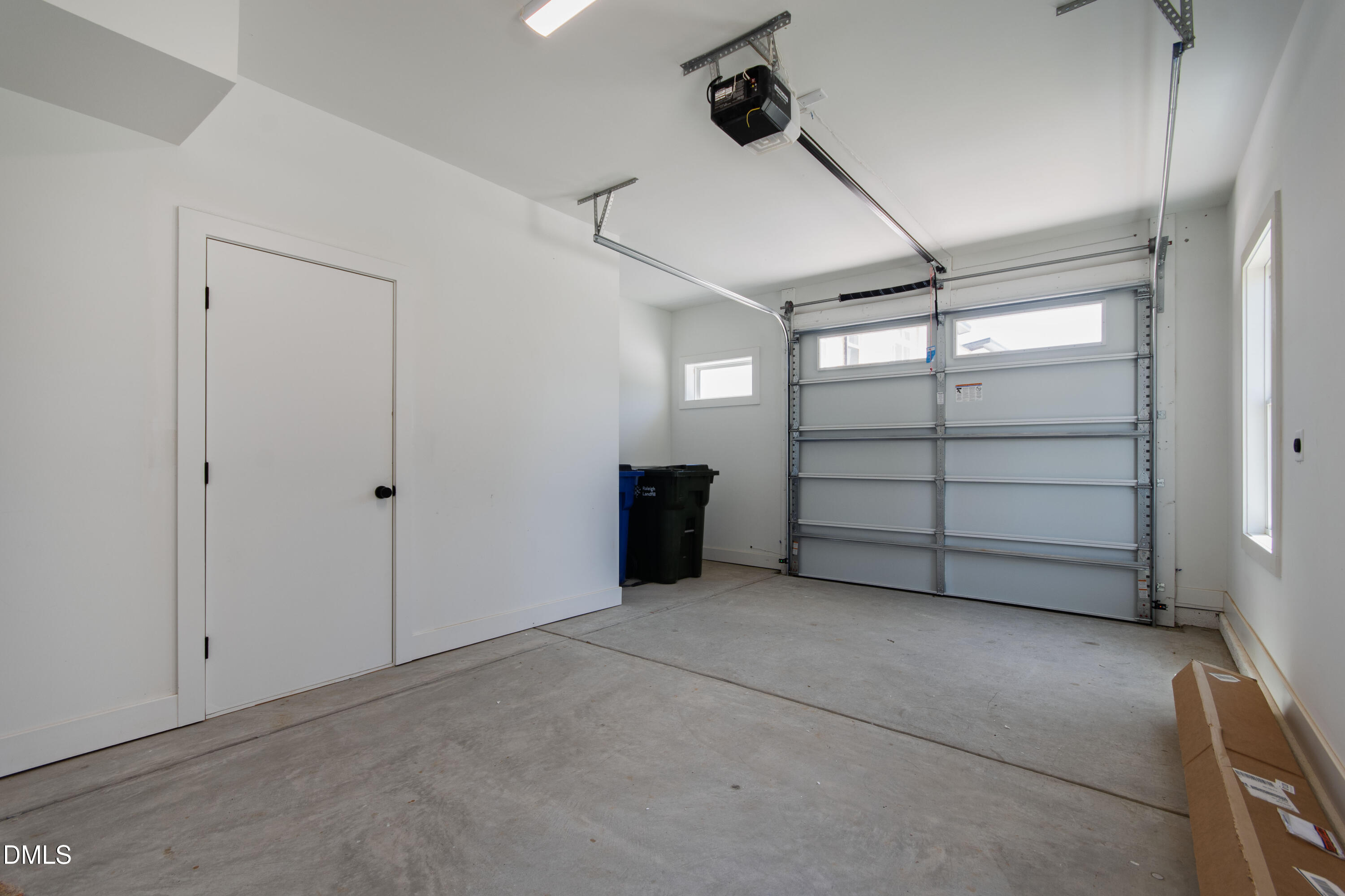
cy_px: 448
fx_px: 560
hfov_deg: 100.4
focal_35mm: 15
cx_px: 672
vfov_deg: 77.3
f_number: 8
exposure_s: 1/10
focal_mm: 10
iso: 100
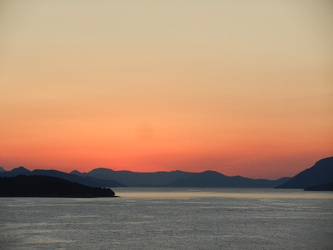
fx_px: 1587
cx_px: 166
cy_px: 125
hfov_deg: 12.0
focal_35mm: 165
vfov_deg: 9.0
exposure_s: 1/200
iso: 160
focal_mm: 29.7
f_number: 5.3
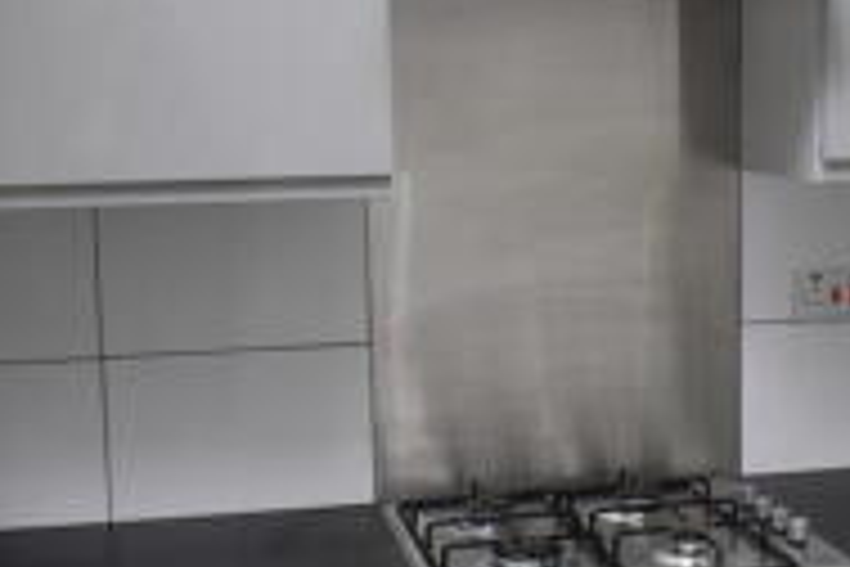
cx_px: 562
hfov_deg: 29.5
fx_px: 1605
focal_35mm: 68
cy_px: 308
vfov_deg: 20.0
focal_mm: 18
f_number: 4
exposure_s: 1/60
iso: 400
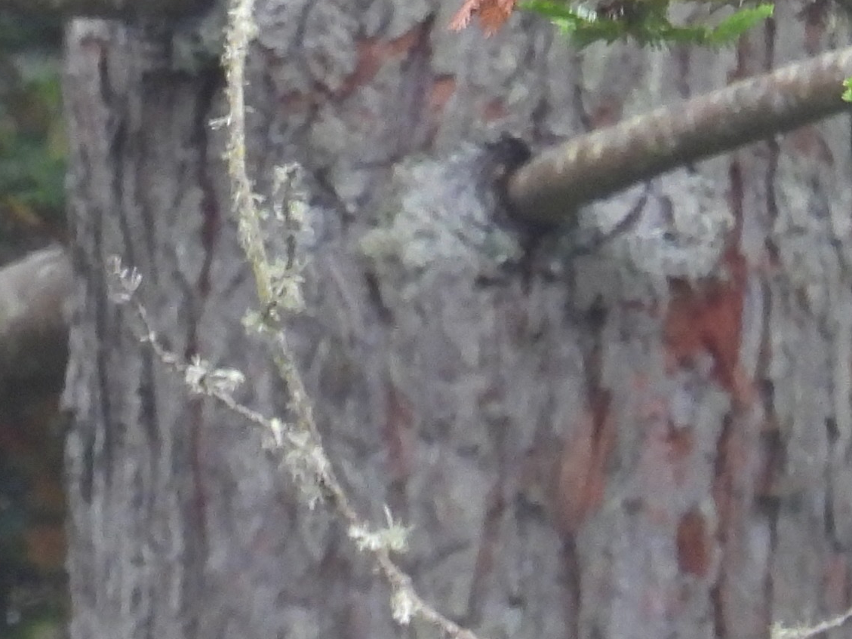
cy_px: -490
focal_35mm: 4899
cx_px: 360
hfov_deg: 0.4
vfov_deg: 0.3
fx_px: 120591
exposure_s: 1/60
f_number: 6.3
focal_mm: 214
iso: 400
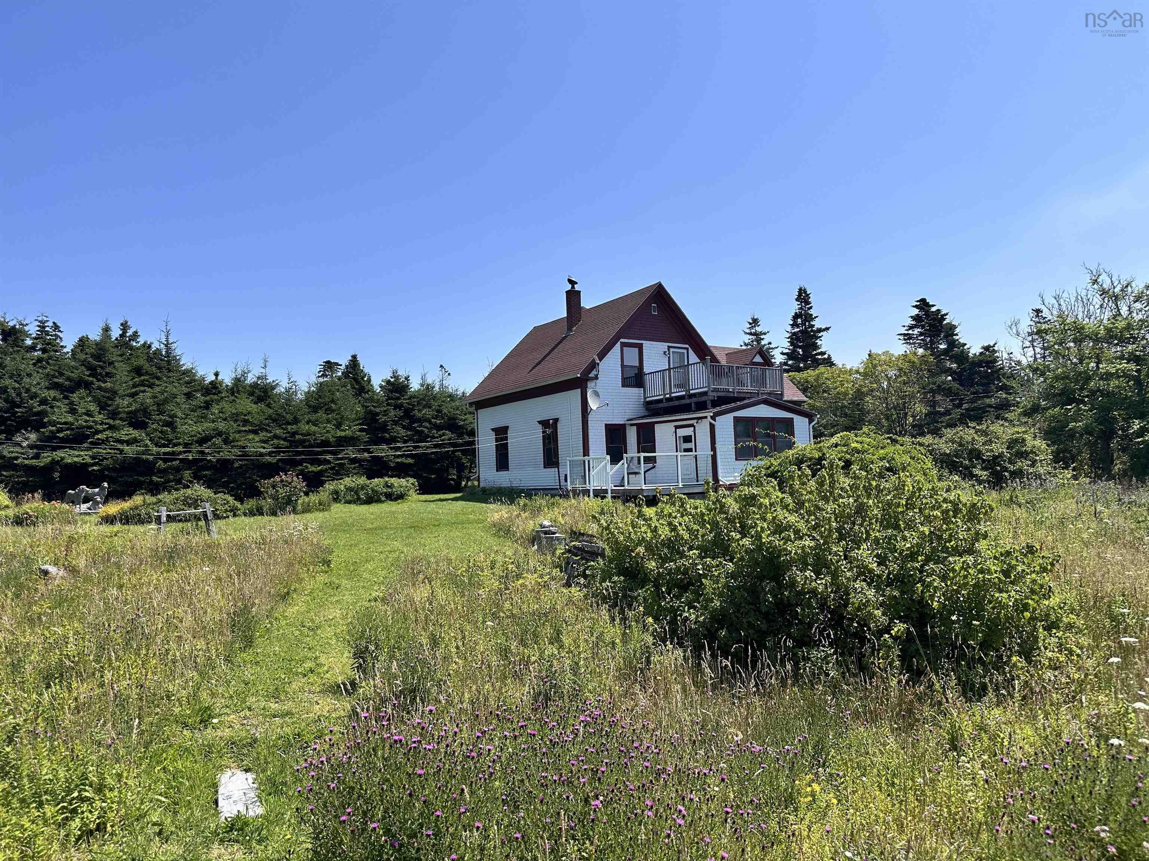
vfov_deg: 56.8
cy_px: 430
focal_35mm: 24
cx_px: 574
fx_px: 797
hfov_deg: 71.6
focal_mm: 6.86
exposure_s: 1/5525
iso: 80
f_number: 1.78
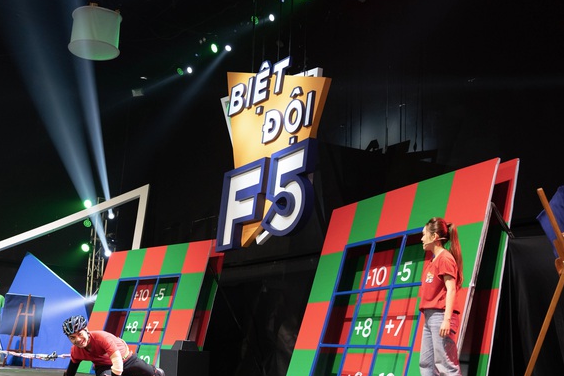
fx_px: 697
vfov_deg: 30.1
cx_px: 216
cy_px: 232
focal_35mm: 45
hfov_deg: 43.7
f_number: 3.2
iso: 1600
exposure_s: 1/160
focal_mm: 34.4
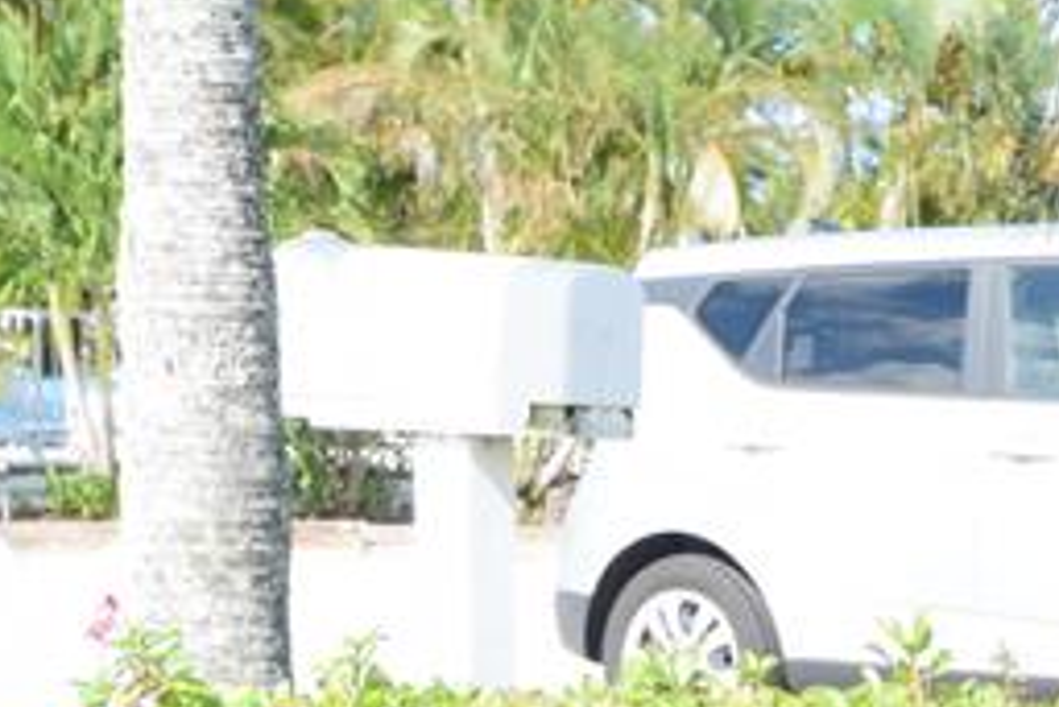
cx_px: 1171
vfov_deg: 9.1
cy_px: 1298
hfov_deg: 13.9
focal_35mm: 144
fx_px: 4238
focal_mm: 24
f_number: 8
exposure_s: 1/250
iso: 280
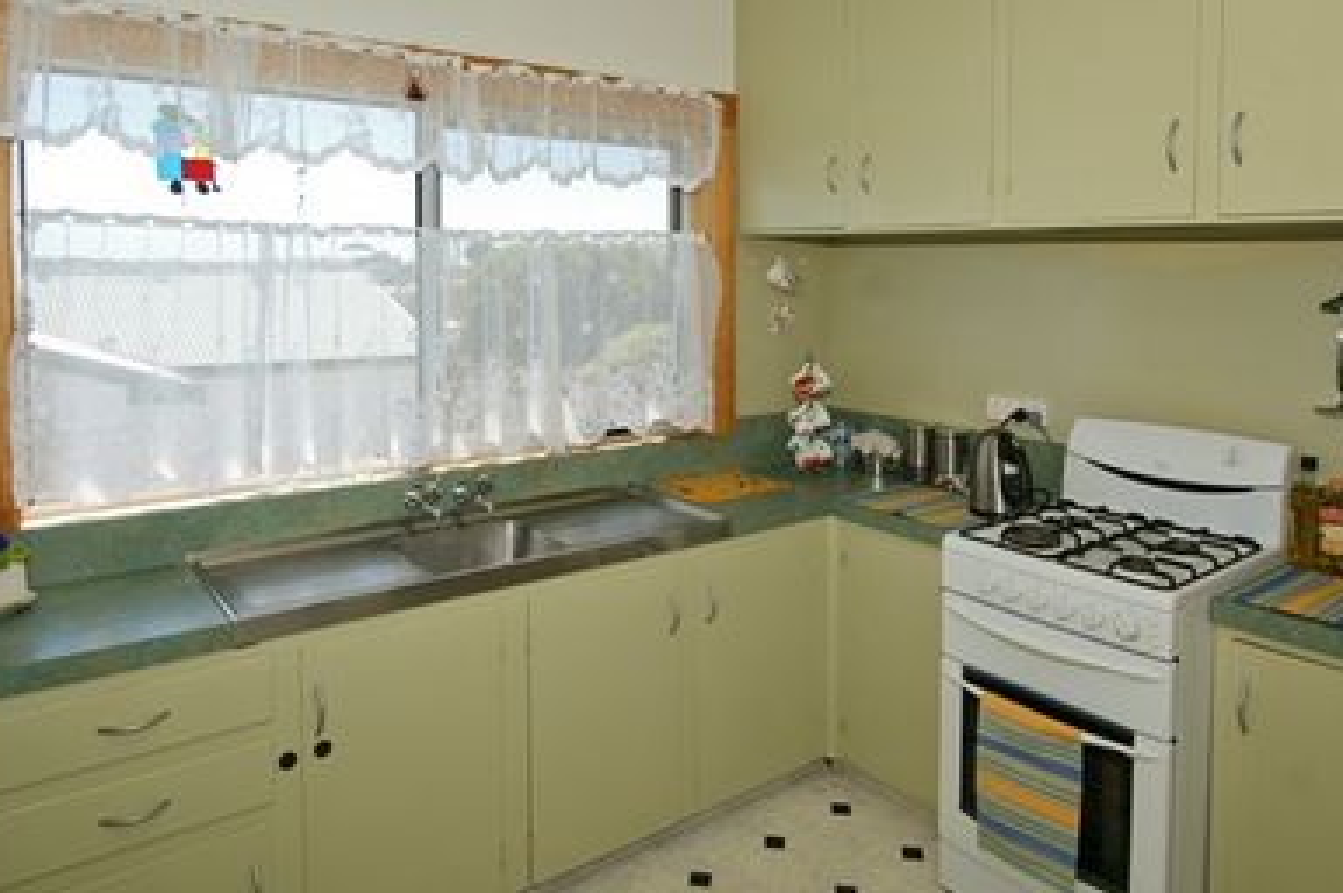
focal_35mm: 22
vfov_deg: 57.0
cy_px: 490
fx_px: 820
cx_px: 666
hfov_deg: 78.6
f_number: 8
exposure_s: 1/80
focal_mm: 12
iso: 160
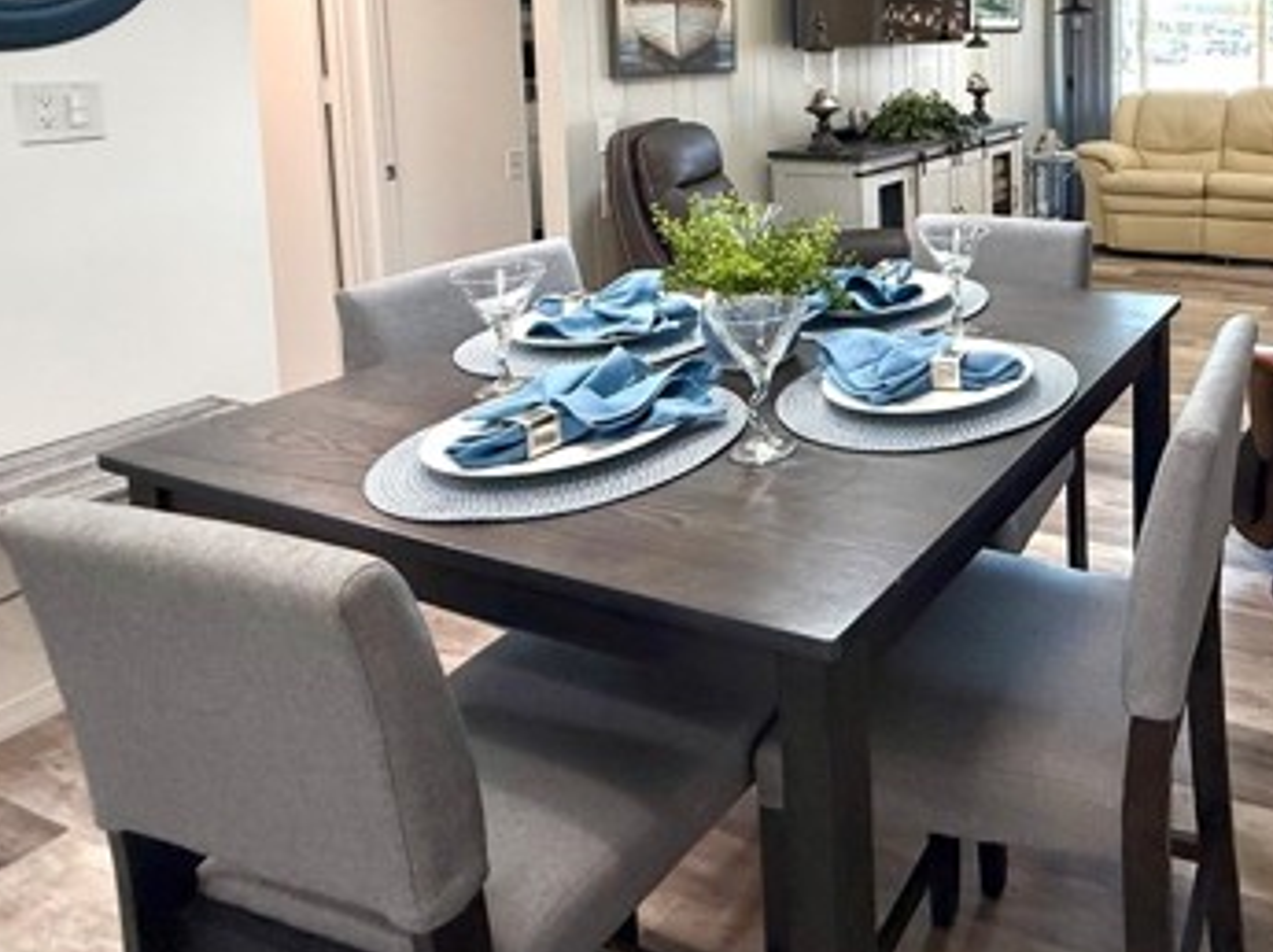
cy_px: 100
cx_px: 1122
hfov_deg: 58.6
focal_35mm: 26
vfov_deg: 47.7
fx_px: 955
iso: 160
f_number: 2.2
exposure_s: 1/120
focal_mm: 2.22
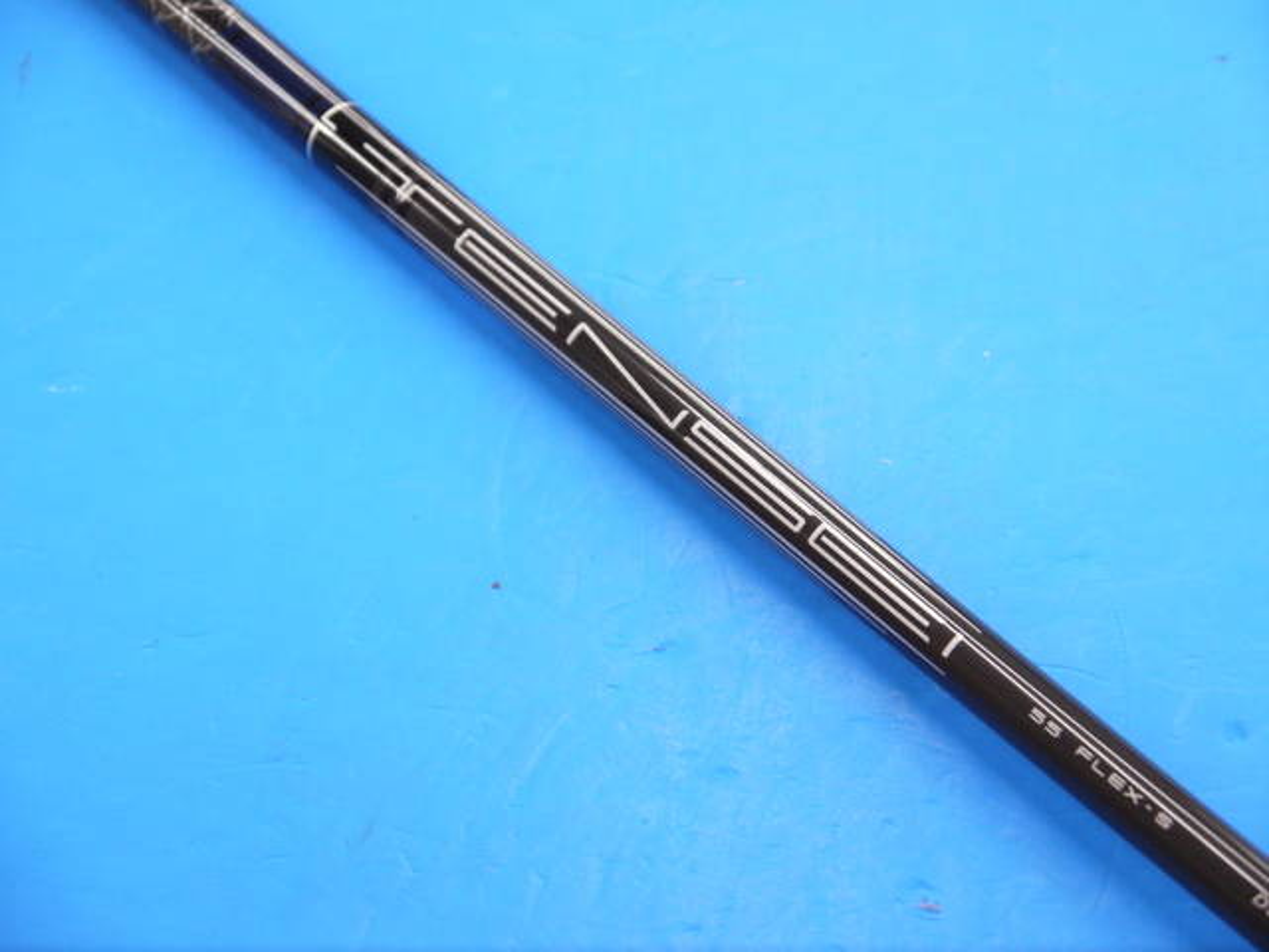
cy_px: 476
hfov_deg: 23.3
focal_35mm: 84
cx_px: 634
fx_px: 3079
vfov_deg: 17.6
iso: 640
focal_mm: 42
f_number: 5.6
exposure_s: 1/80
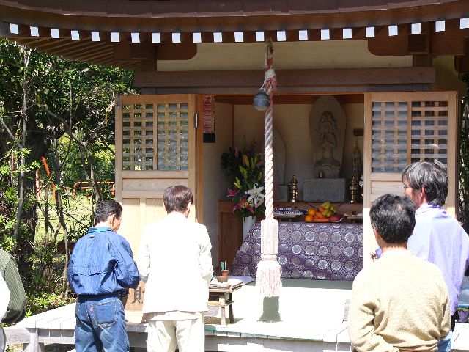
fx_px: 1152
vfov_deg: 17.4
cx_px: 234
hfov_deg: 23.0
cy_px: 176
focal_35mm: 85
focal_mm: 14.1
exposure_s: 1/200
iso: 50
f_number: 4
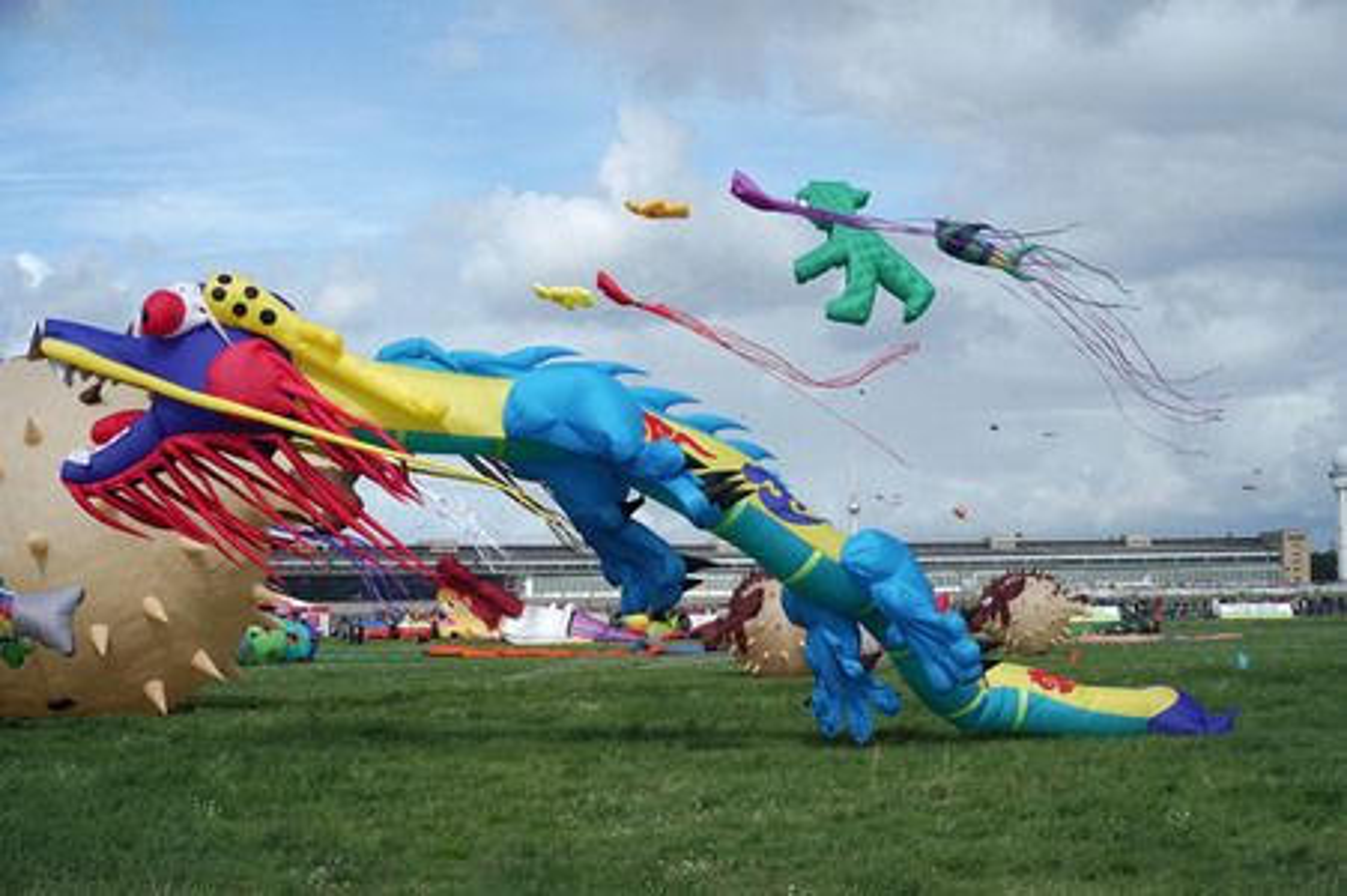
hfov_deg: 35.1
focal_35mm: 57
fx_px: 2131
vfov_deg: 23.7
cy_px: 448
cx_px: 674
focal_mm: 57
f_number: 8
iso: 640
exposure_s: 1/1250
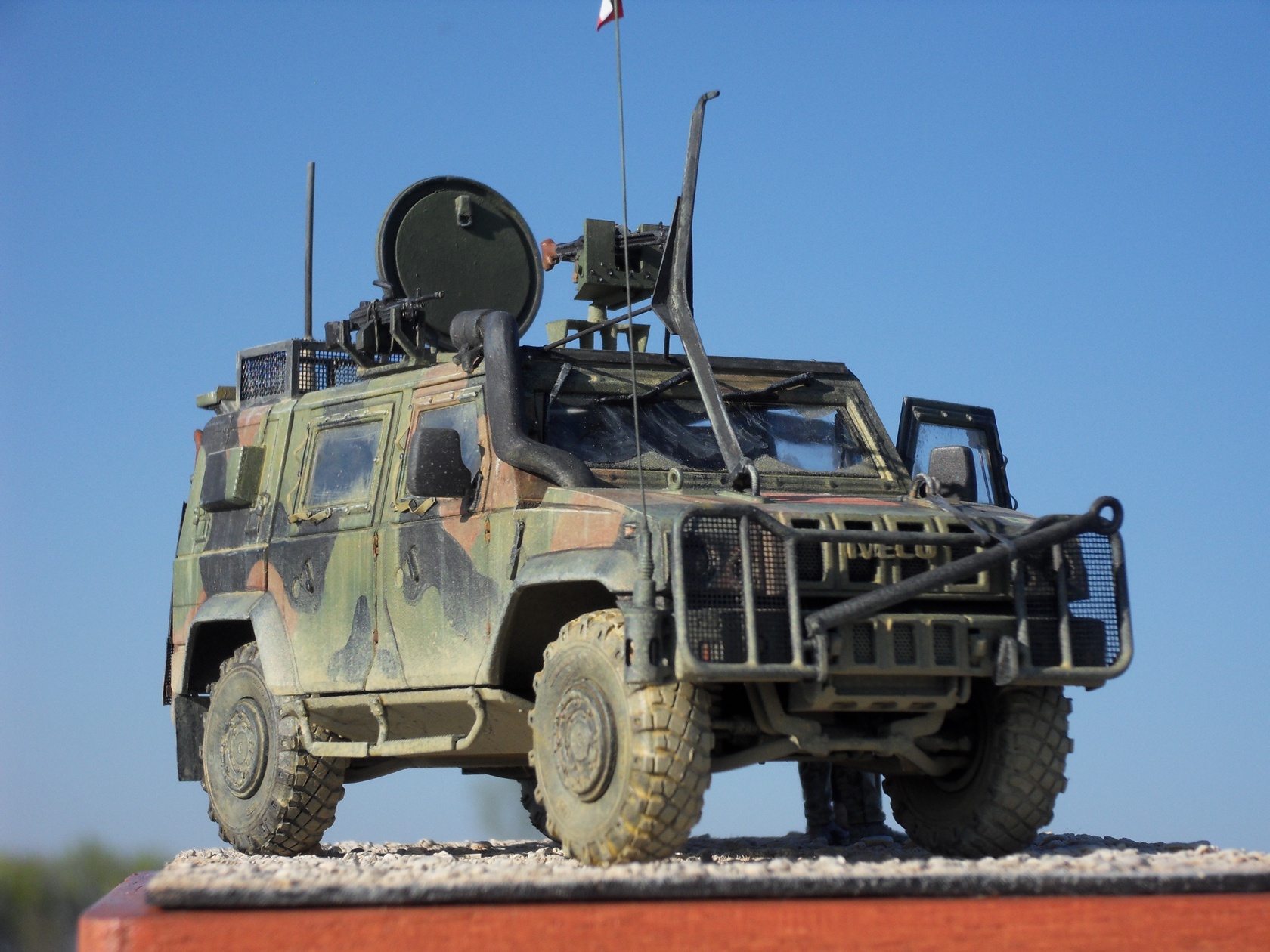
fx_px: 4036
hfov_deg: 17.9
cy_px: 476
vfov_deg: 13.5
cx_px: 635
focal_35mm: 110
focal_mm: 19.3
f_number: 5.6
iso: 80
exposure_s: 1/500
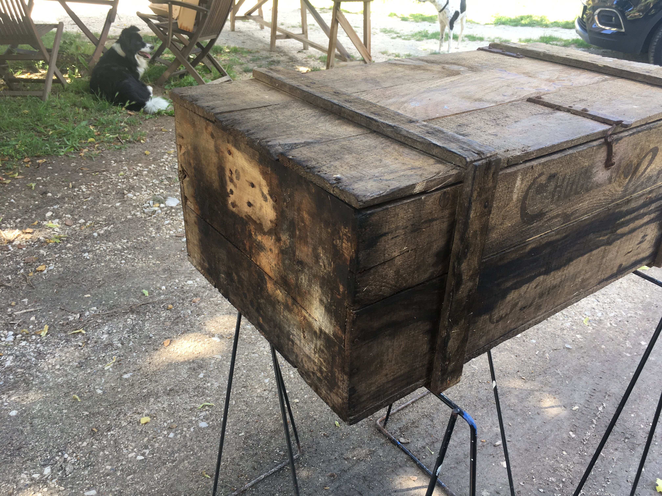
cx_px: 331
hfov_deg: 61.7
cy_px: 248
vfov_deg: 48.2
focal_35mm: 29
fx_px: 555
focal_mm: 4.15
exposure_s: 1/50
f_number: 2.2
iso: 25
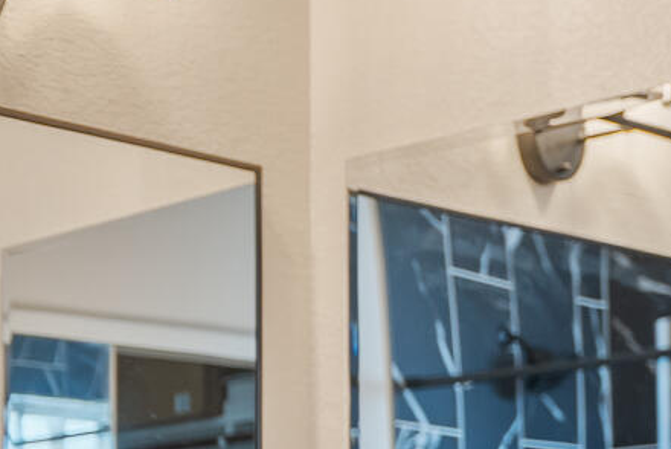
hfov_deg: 16.9
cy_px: 759
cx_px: -349
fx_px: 2033
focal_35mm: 109
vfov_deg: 11.8
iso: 100
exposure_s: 1/30
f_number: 2
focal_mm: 16
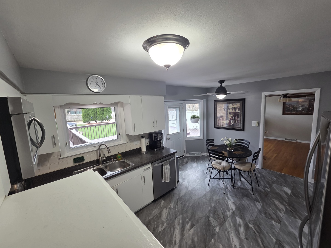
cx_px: 166
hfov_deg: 106.2
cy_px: 124
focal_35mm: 13
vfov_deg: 89.9
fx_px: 124
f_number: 2.2
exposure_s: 1/120
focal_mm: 2.2
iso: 125
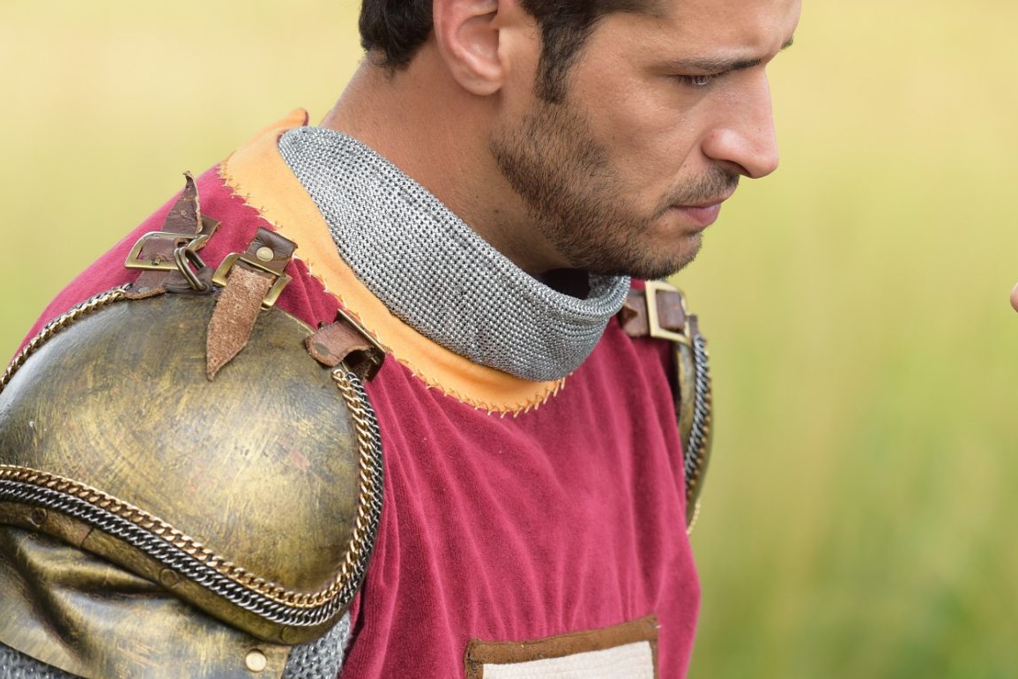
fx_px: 7521
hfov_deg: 7.7
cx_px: 770
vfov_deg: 5.2
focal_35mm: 266
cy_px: 215
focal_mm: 150
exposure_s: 1/400
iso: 400
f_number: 5
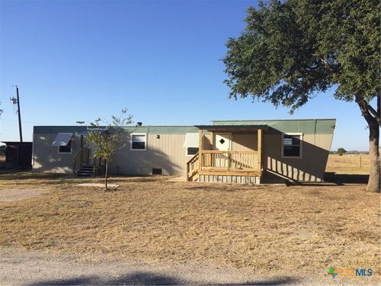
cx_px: 190
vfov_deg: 48.2
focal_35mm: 29
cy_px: 143
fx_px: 319
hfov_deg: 61.7
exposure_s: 1/1953
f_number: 2.2
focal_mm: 4.15
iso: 32
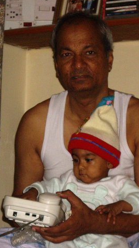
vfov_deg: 12.9
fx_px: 1093
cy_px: 123
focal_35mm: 167
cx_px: 47
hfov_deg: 7.3
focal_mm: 18.6
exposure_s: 1/125
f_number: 5.2
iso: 200
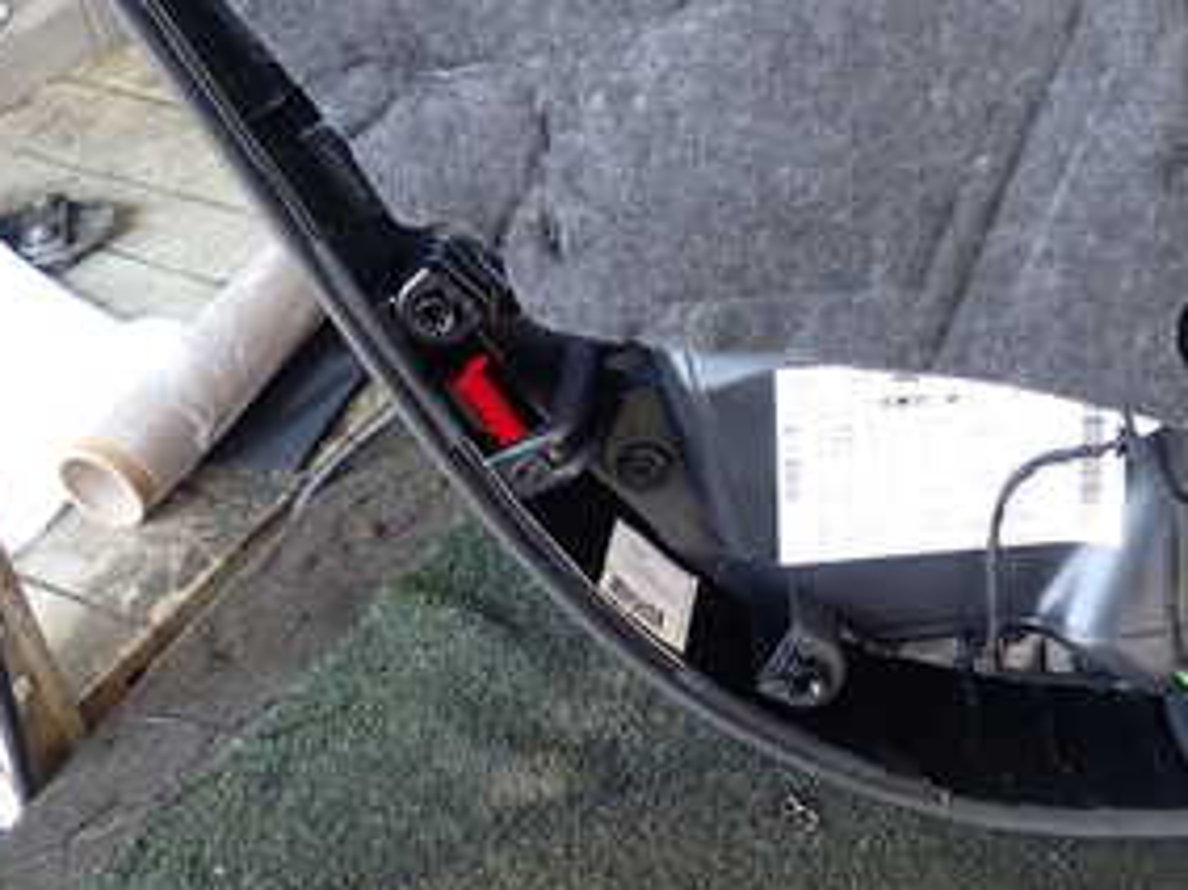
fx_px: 1818
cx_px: 936
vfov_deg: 26.1
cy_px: 4
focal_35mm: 53
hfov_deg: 35.1
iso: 160
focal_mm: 4.5
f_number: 2
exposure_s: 1/60
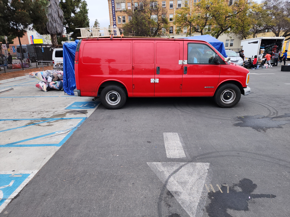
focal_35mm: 23
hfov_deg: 73.9
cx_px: 145
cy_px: 108
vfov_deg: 58.9
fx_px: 193
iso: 25
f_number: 1.8
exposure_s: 1/120
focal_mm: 6.4
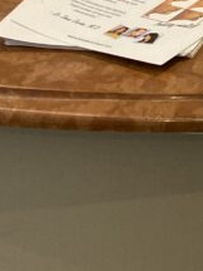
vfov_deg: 12.8
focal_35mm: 123
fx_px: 962
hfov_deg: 10.7
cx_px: 452
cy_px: -359
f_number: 1.8
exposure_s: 1/100
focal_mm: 4.25
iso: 100
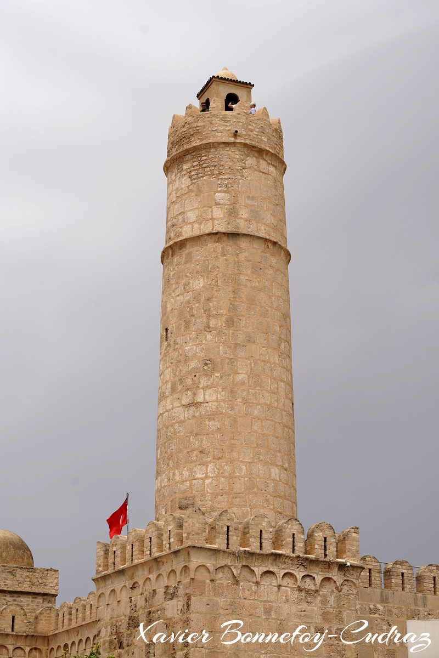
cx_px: 220
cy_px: 329
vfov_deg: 27.0
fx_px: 1372
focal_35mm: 75
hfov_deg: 18.2
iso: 100
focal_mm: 75
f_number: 7.1
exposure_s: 1/500
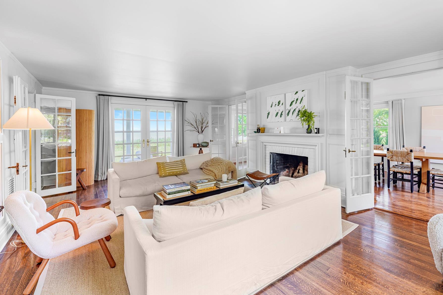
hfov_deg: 96.5
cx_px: 242
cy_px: 134
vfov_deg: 73.5
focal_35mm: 16
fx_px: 197
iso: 250
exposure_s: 1/3
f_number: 9
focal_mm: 14
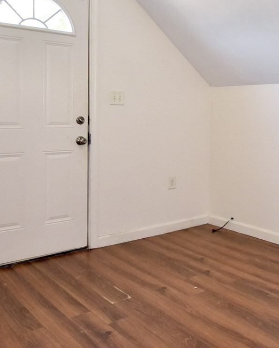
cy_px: 112
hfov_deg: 35.1
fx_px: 403
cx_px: 271
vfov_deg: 46.0
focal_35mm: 39
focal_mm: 10
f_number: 4
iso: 1250
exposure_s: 1/60
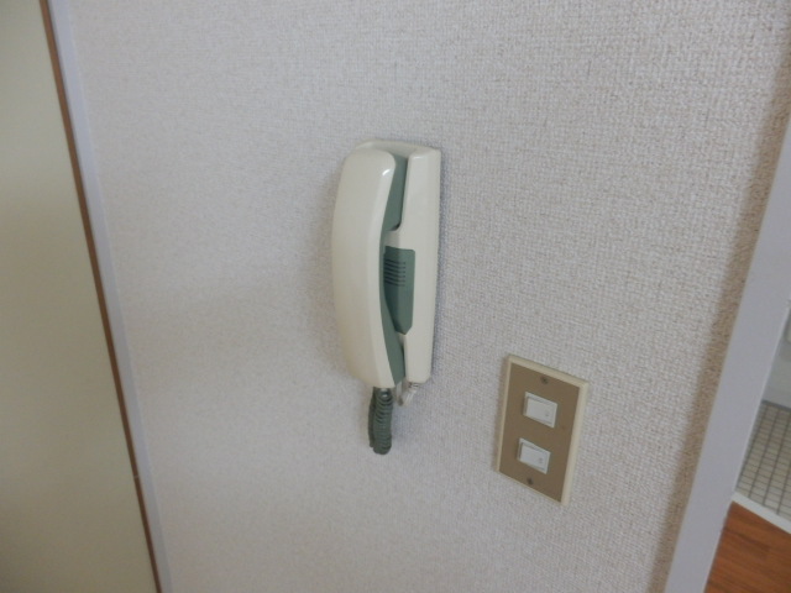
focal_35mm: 24
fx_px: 548
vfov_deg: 56.8
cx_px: 396
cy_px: 296
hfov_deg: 71.6
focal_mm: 4.2
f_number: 3
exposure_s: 1/30
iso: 400
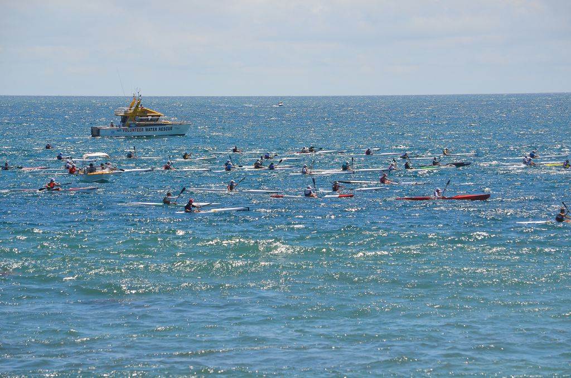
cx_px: 286
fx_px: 3324
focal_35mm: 210
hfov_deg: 9.8
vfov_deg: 6.5
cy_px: 189
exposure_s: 1/2000
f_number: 7.1
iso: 400
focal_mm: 140
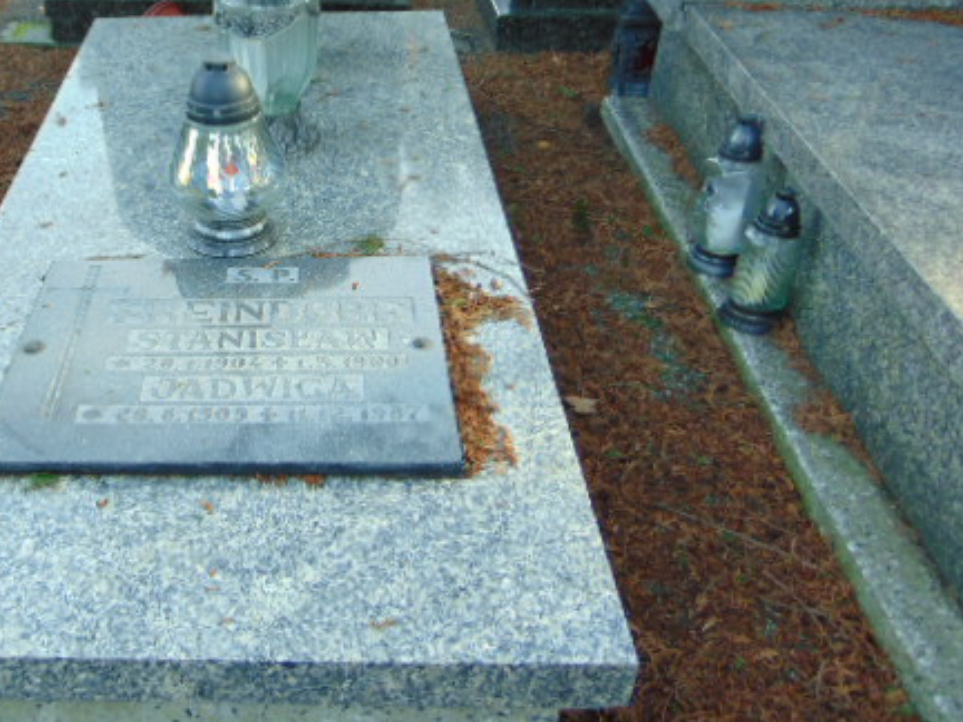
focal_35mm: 37
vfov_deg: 38.6
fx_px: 1029
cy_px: 314
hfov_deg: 48.5
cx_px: 261
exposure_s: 1/60
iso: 80
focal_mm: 4.5
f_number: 3
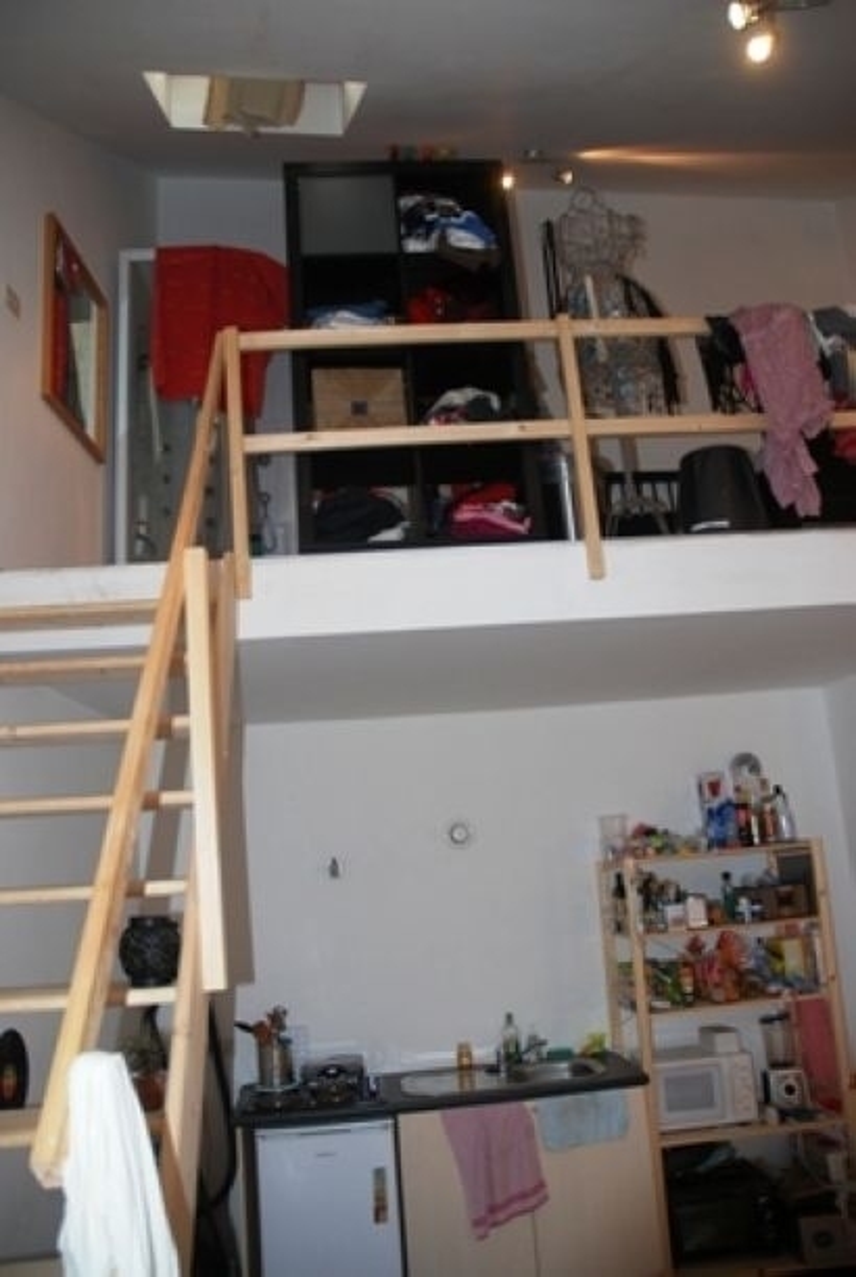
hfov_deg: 48.1
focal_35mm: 27
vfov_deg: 67.3
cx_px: 428
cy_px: 638
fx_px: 960
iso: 200
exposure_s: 1/60
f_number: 3.5
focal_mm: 18
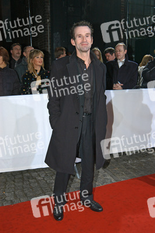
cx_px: 78
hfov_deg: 36.8
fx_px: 233
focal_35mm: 36
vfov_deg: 53.2
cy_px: 116
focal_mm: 24
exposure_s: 1/80
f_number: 4.5
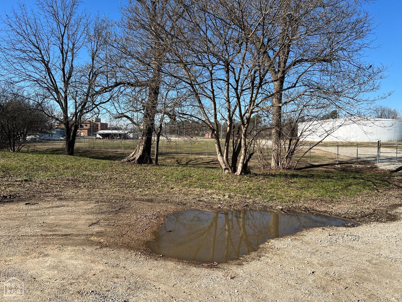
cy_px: 151
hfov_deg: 67.3
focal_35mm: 26
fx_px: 302
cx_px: 201
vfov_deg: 53.1
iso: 50
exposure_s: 1/3257
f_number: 1.5
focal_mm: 5.7
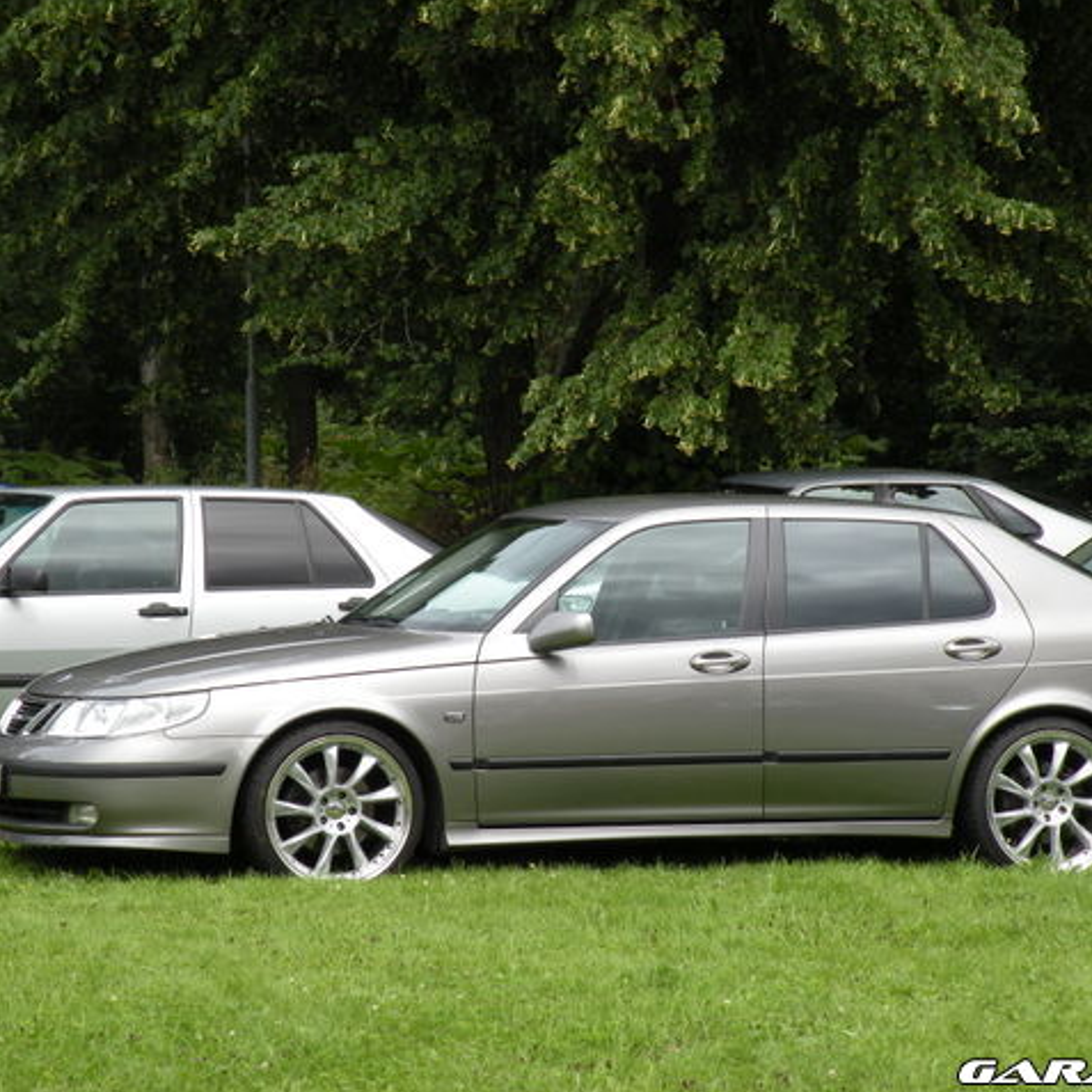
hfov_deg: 11.4
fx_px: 5461
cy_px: 545
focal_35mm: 153
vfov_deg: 11.4
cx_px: 618
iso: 64
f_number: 5.6
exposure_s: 1/157
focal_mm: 22.9
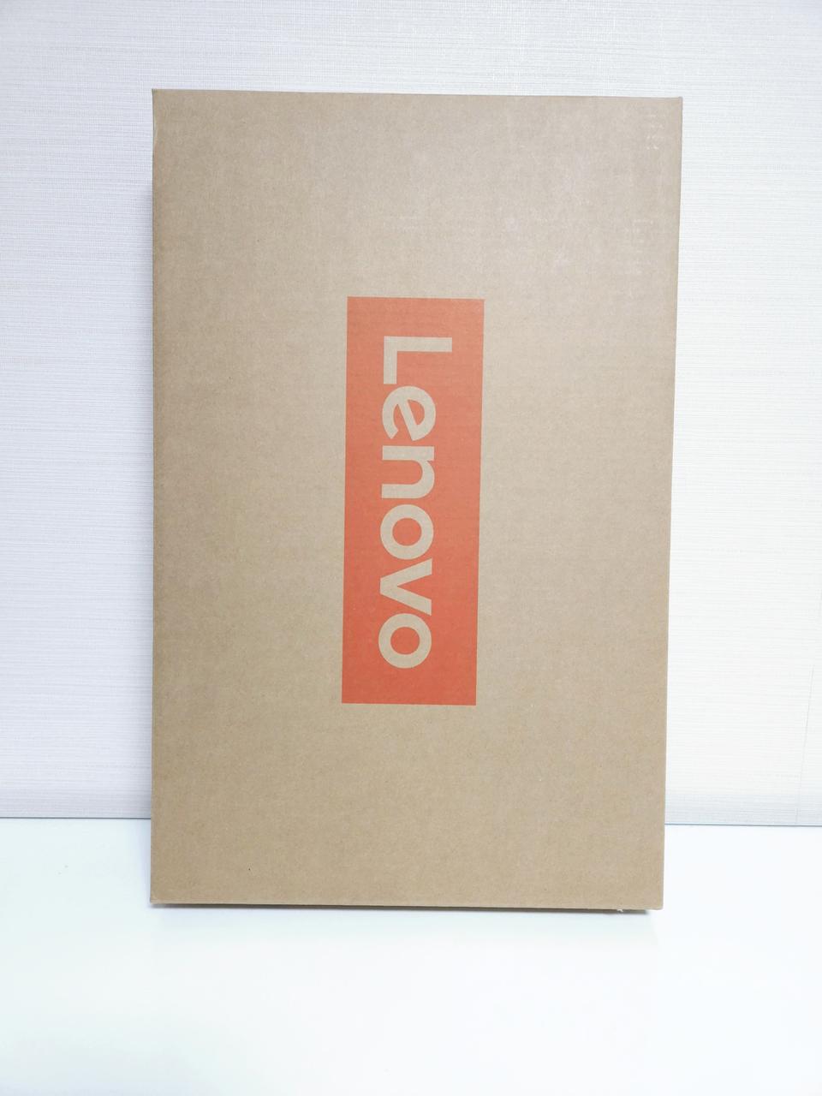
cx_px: 411
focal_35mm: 23
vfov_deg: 73.9
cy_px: 548
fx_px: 728
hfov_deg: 58.9
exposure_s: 1/50
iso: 250
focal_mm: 5.4
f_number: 1.8
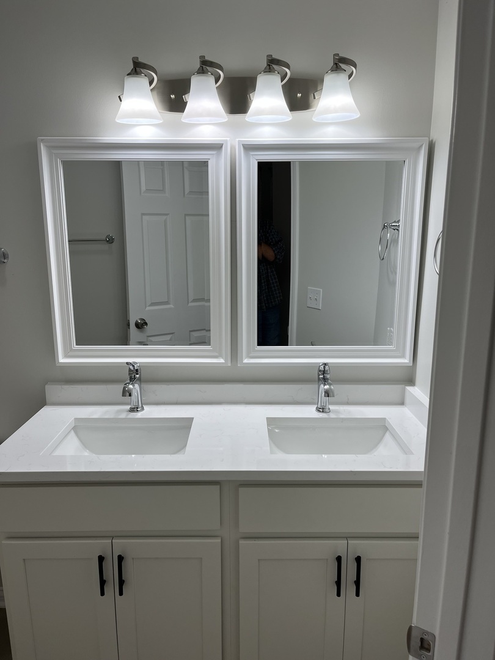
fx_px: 496
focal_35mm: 26
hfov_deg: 53.1
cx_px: 248
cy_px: 330
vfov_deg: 67.3
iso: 50
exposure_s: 1/355
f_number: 1.6
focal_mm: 5.1
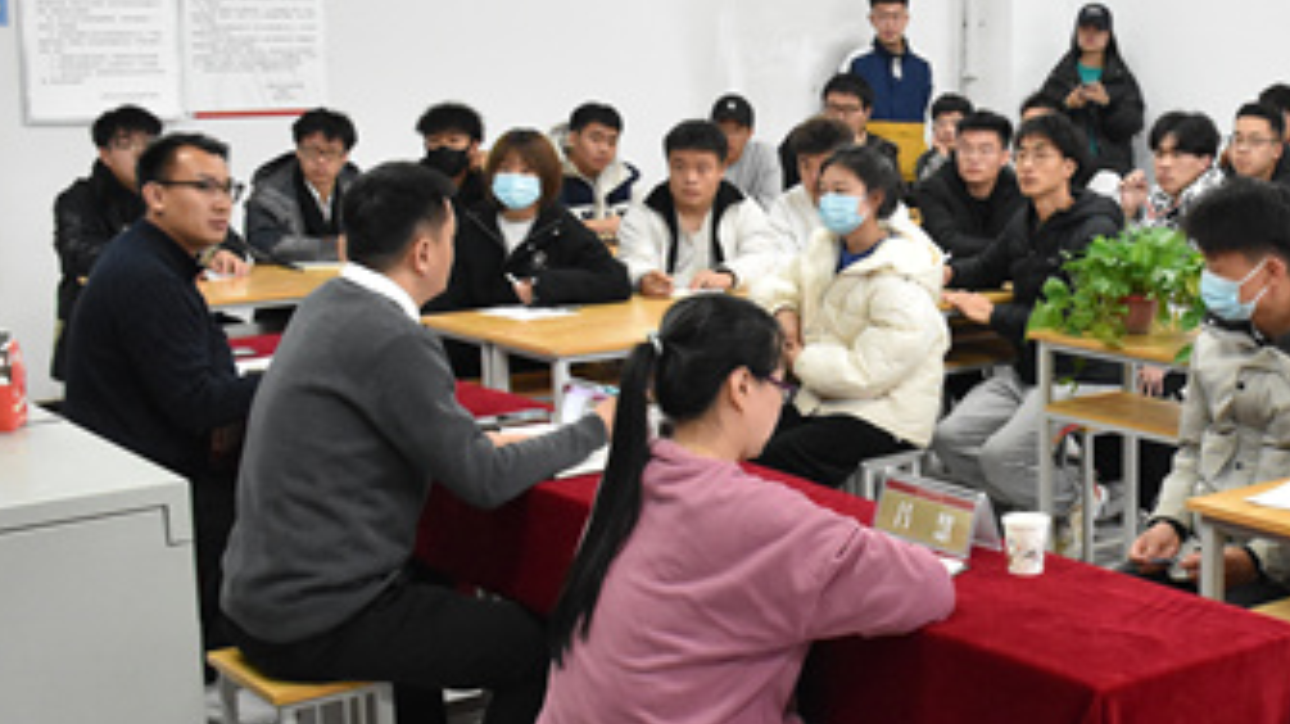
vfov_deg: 20.0
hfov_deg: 33.4
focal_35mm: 60
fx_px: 2051
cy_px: 293
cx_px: 1113
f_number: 5.6
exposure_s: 1/100
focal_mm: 20
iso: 3200
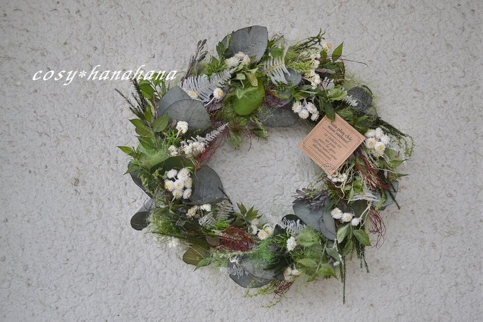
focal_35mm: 36
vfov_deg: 36.9
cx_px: 242
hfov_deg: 53.1
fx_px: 483
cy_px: 161
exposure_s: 1/60
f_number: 4
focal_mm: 24
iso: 560
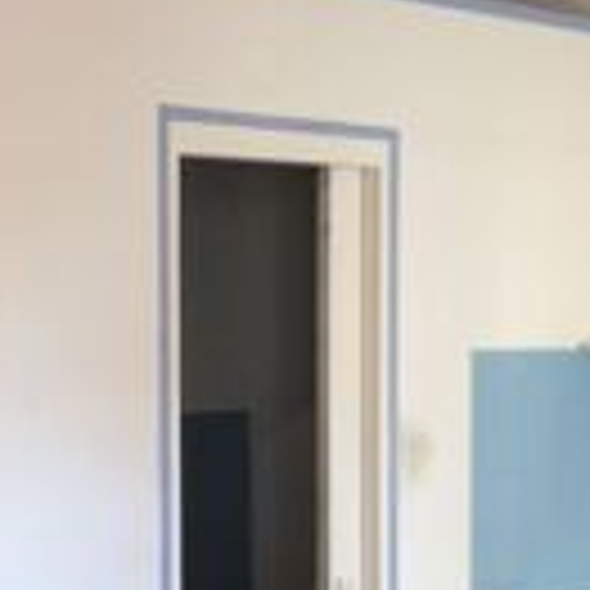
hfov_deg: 17.3
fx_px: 1813
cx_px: -194
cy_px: 486
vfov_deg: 18.3
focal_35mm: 94
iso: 32
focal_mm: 4.15
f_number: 2.2
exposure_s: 1/50
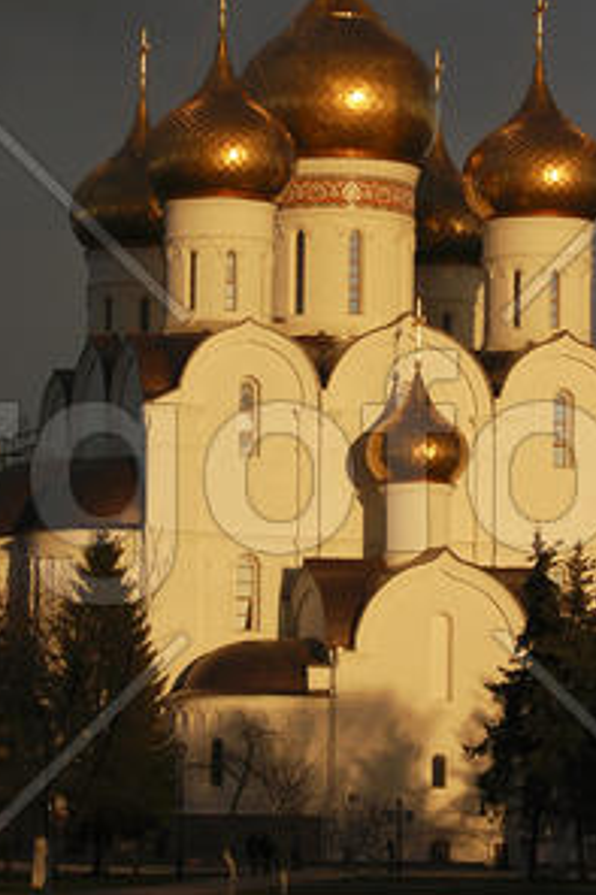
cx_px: 342
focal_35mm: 153
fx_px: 3804
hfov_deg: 9.0
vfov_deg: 13.4
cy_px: 478
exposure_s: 1/500
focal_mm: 52
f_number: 8
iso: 400
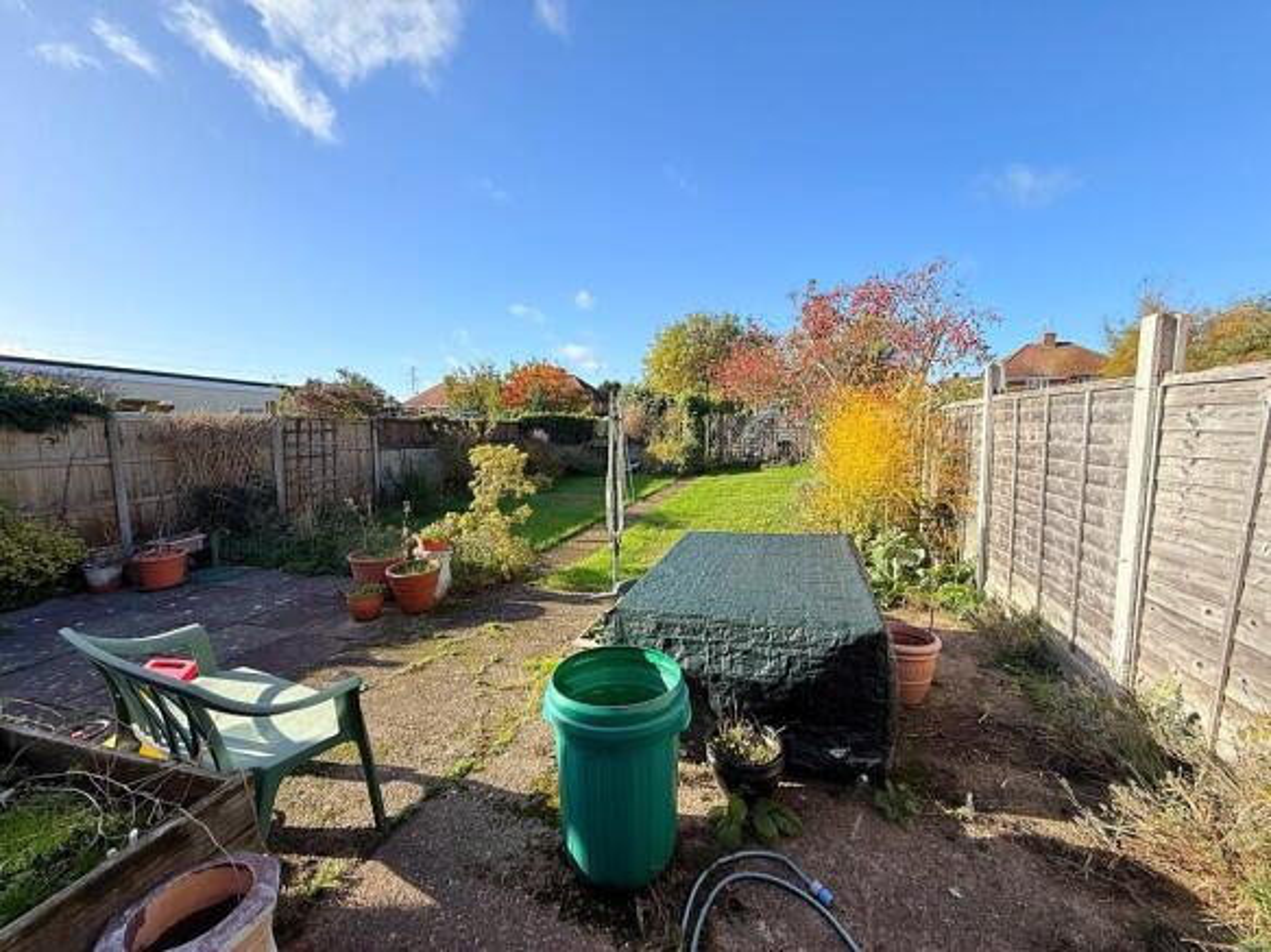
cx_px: 636
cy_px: 476
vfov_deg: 85.7
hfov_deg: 102.1
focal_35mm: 14
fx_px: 514
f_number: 2.2
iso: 50
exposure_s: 1/1001
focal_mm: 2.22
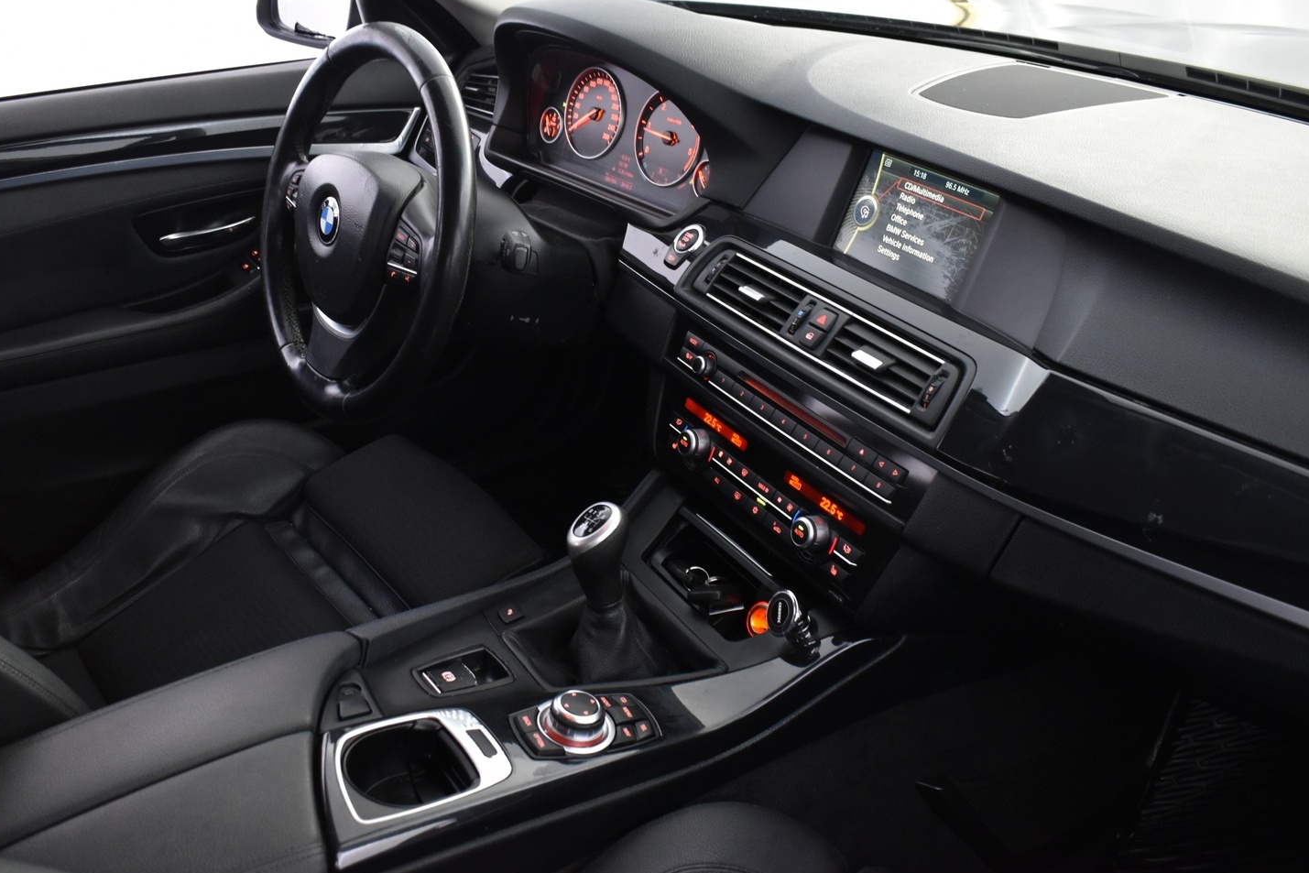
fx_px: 1236
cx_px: 587
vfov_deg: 38.9
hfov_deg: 55.7
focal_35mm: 34
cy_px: 414
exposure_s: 1/8
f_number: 5
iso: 1250
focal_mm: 20
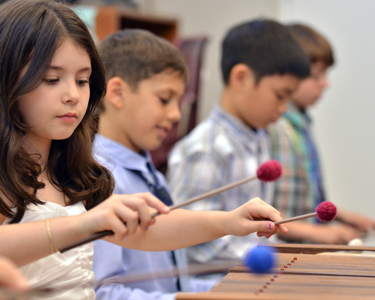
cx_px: 167
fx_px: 1709
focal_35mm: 154
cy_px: 156
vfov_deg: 10.0
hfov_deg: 12.5
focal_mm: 86
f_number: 2.8
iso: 2000
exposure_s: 1/250
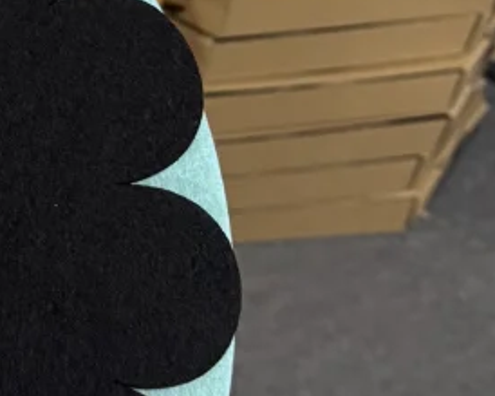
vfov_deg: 12.2
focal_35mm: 123
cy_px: -118
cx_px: -363
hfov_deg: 14.1
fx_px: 1801
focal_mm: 6.76
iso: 400
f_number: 1.78
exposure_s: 1/50
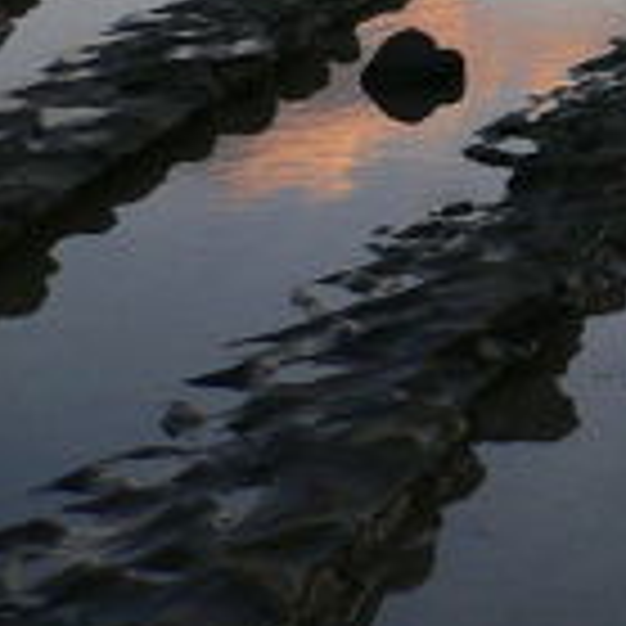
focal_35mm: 145
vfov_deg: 11.5
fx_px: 2967
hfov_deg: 10.7
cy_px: -336
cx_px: 1383
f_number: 2.8
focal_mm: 5.8
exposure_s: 1/160
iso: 80
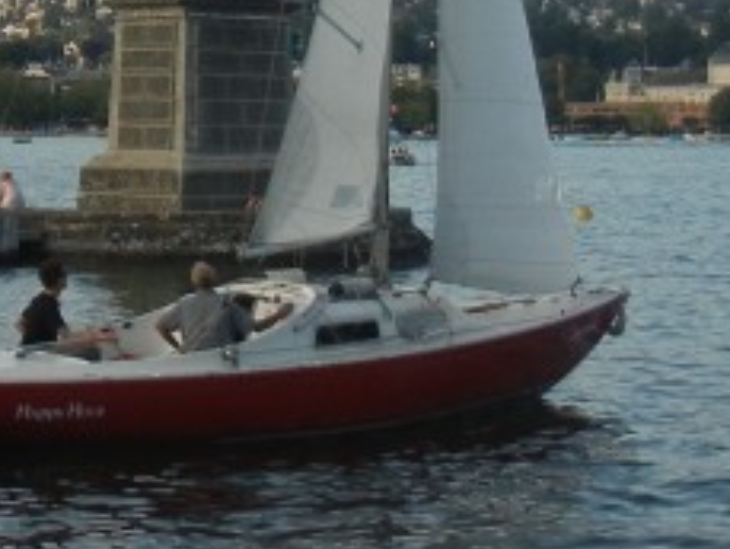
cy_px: 54
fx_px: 2827
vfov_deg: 11.0
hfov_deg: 14.5
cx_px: -19
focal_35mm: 134
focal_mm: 5.4
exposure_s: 1/235
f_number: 7
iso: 160
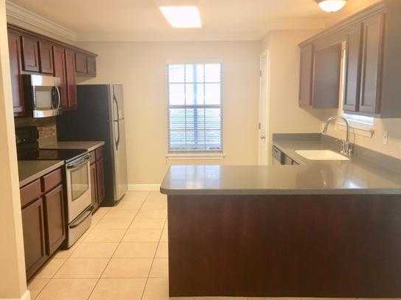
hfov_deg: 54.0
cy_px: 156
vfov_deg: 41.8
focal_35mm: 34
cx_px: 206
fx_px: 394
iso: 40
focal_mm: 4.15
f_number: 2.2
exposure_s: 1/15
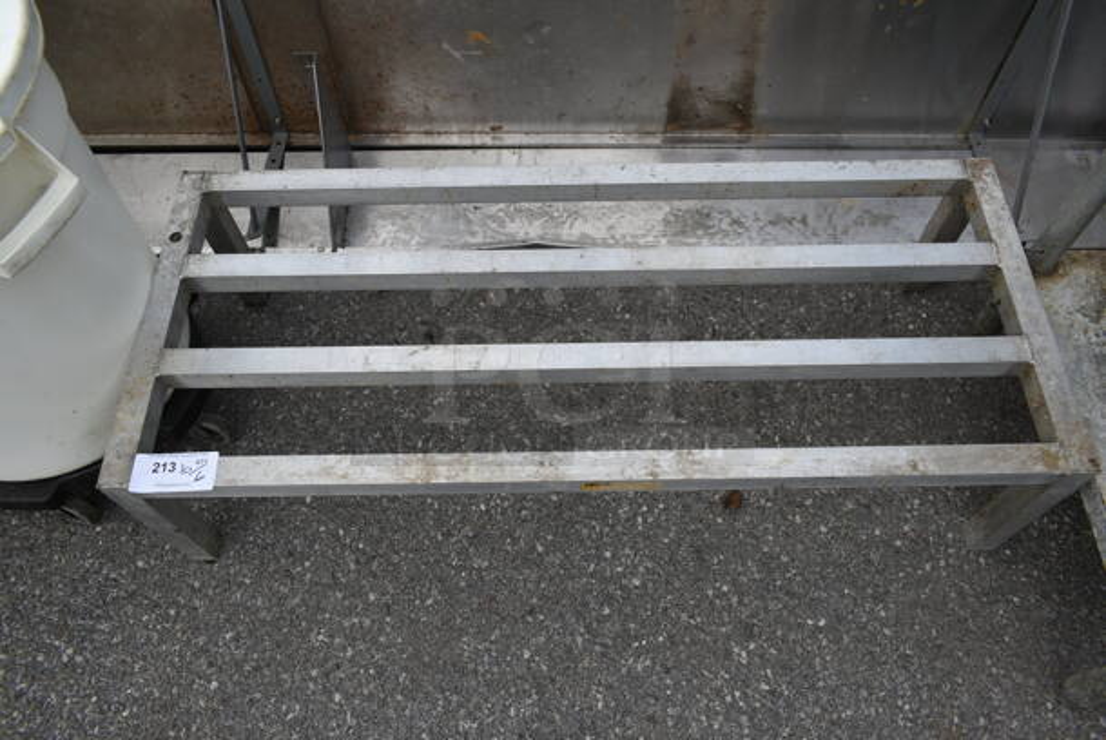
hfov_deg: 67.3
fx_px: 830
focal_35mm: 27
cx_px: 553
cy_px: 370
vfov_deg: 48.0
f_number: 7.1
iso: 100
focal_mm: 18
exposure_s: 1/200
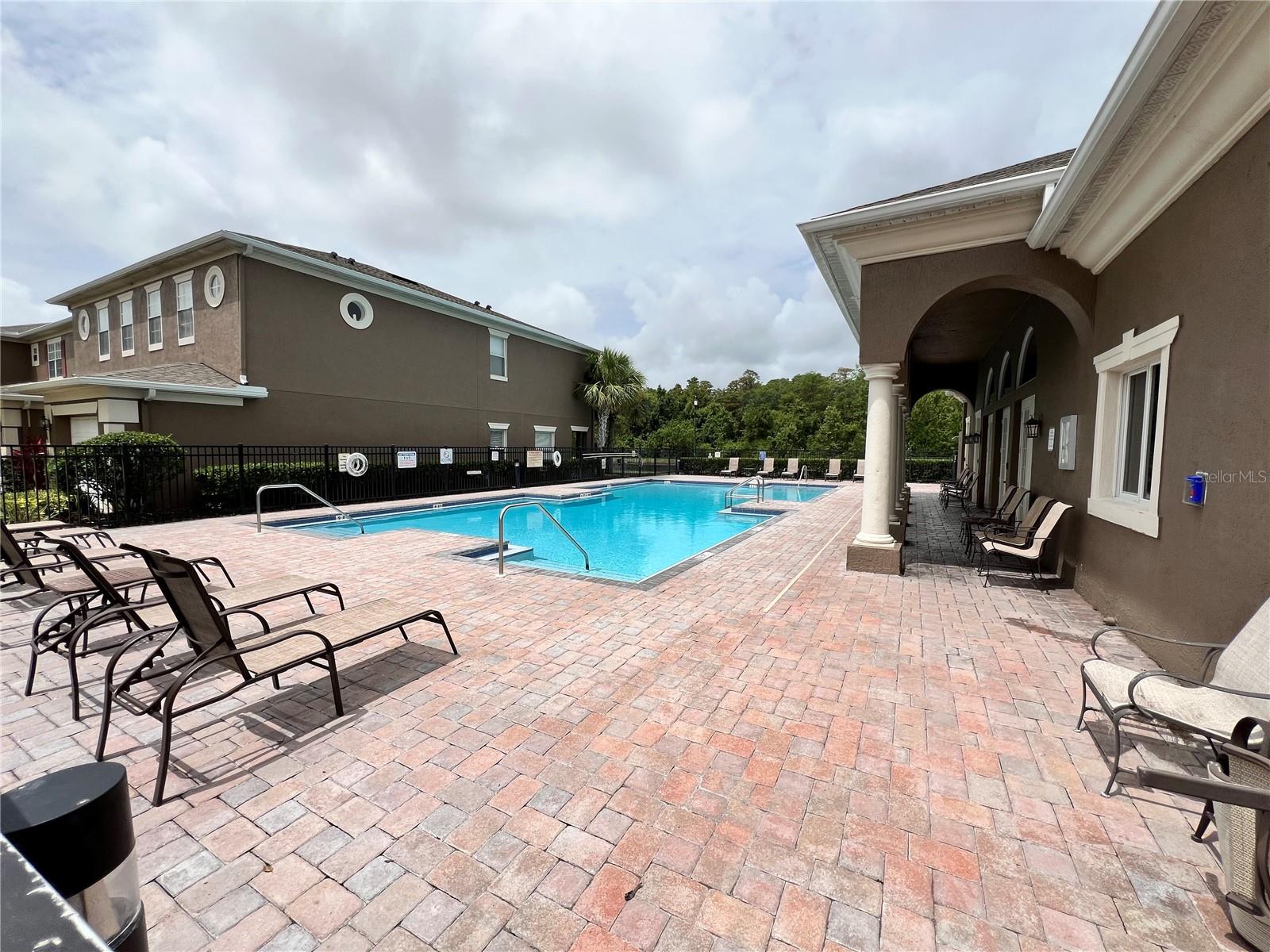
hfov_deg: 106.2
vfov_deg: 89.9
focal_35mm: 13
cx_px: 635
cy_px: 476
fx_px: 477
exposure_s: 1/3311
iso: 32
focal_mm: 1.57
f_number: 1.8
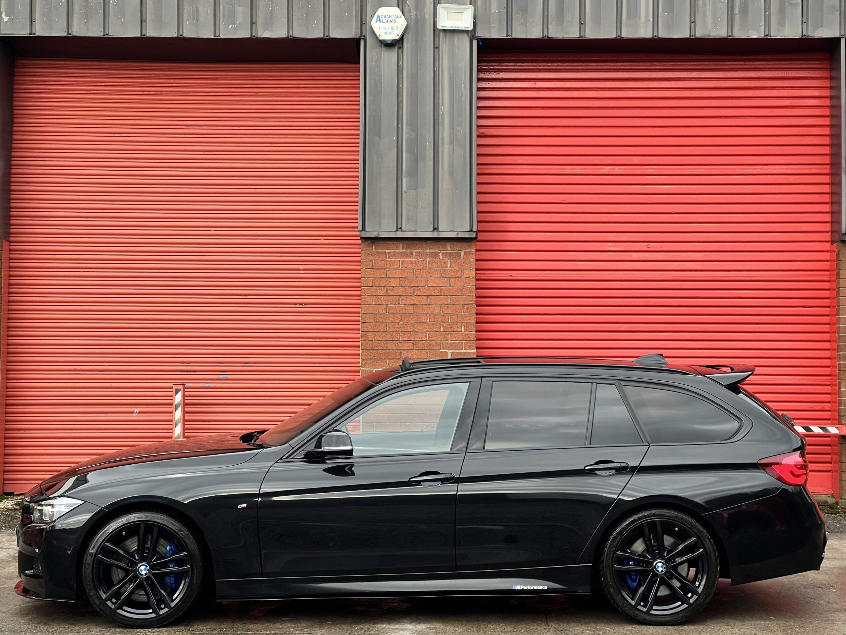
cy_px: 318
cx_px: 423
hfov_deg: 25.3
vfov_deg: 19.1
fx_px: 1882
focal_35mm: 77
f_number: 2.8
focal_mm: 9
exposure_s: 1/118
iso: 32
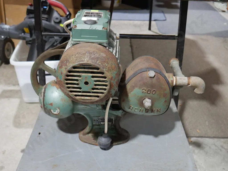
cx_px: 114
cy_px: 86
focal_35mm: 38
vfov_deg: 37.8
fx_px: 250
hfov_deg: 49.0
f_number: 4.1
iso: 800
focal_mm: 19
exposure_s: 1/60
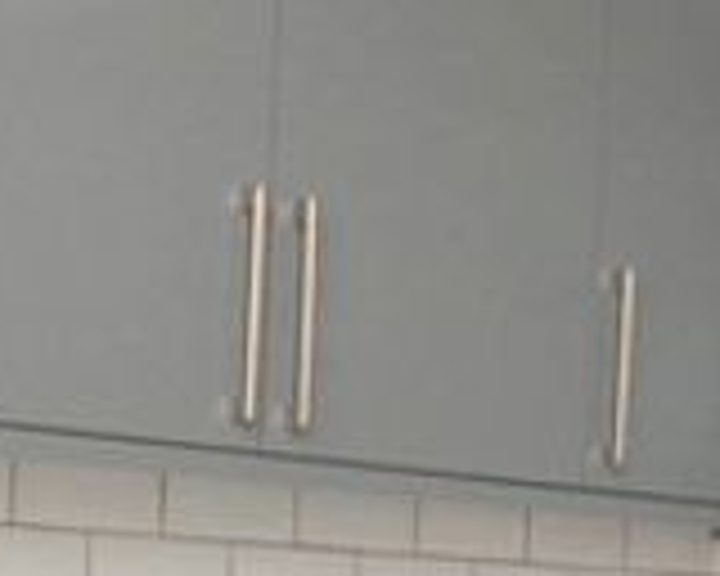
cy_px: 828
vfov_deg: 14.4
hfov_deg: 18.3
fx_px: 2152
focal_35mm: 101
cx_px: 794
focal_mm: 10
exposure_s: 1/60
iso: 2800
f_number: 4
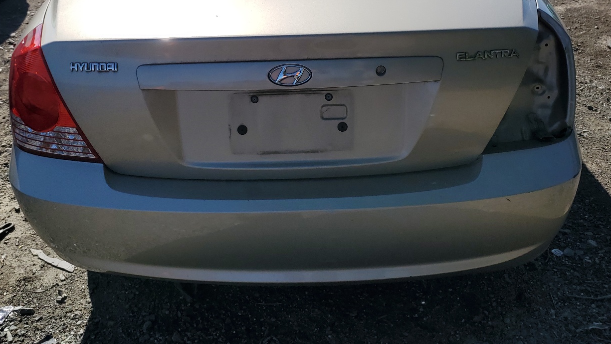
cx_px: 312
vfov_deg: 31.3
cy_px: 78
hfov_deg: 54.0
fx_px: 599
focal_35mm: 37
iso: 50
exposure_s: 1/5000
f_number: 1.5
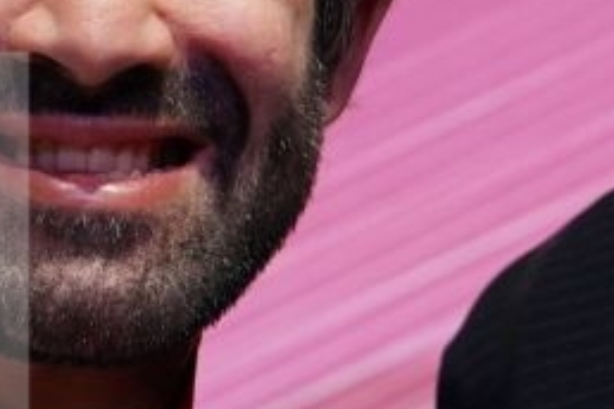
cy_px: 269
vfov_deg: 1.0
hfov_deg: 1.5
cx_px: 614
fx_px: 22716
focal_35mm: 1332
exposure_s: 1/250
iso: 1250
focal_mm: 191
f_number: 3.5
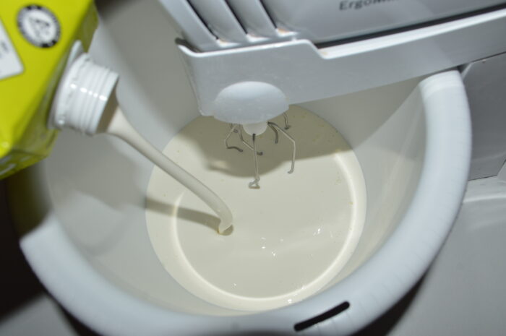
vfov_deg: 43.5
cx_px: 253
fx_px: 421
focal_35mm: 30
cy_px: 168
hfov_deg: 62.0
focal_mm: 20
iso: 100
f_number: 8
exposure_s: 1/60
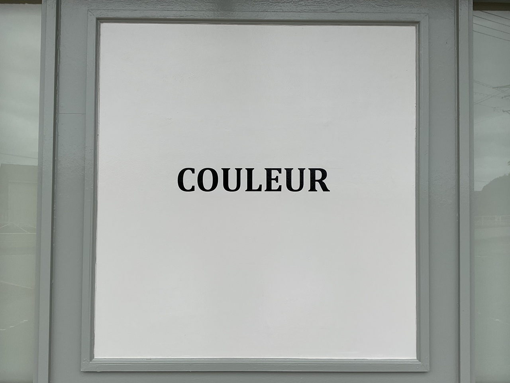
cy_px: 192
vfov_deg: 48.2
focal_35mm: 29
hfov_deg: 61.7
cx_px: 255
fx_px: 427
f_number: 1.8
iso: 16
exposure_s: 1/883
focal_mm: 3
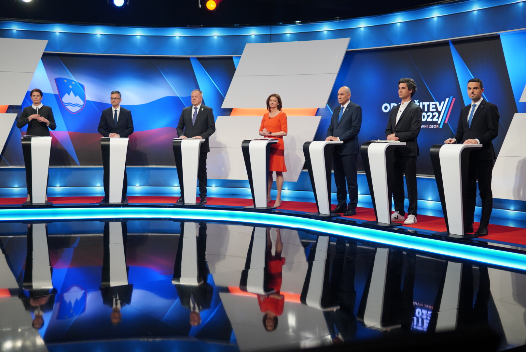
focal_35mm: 45
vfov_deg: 29.9
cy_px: 176
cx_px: 263
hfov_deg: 43.6
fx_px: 658
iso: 200
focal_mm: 30
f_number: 1.4
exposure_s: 1/200
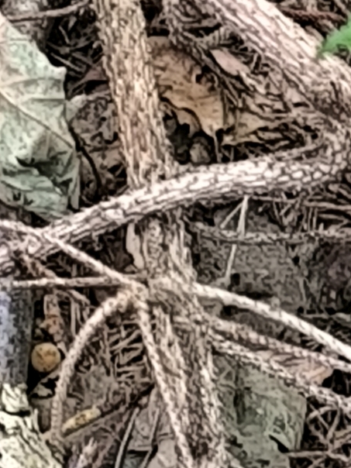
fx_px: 4164
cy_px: -32
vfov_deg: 6.4
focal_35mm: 308
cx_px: -160
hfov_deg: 4.8
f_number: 1.65
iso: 1600
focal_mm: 6.14
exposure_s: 1/25
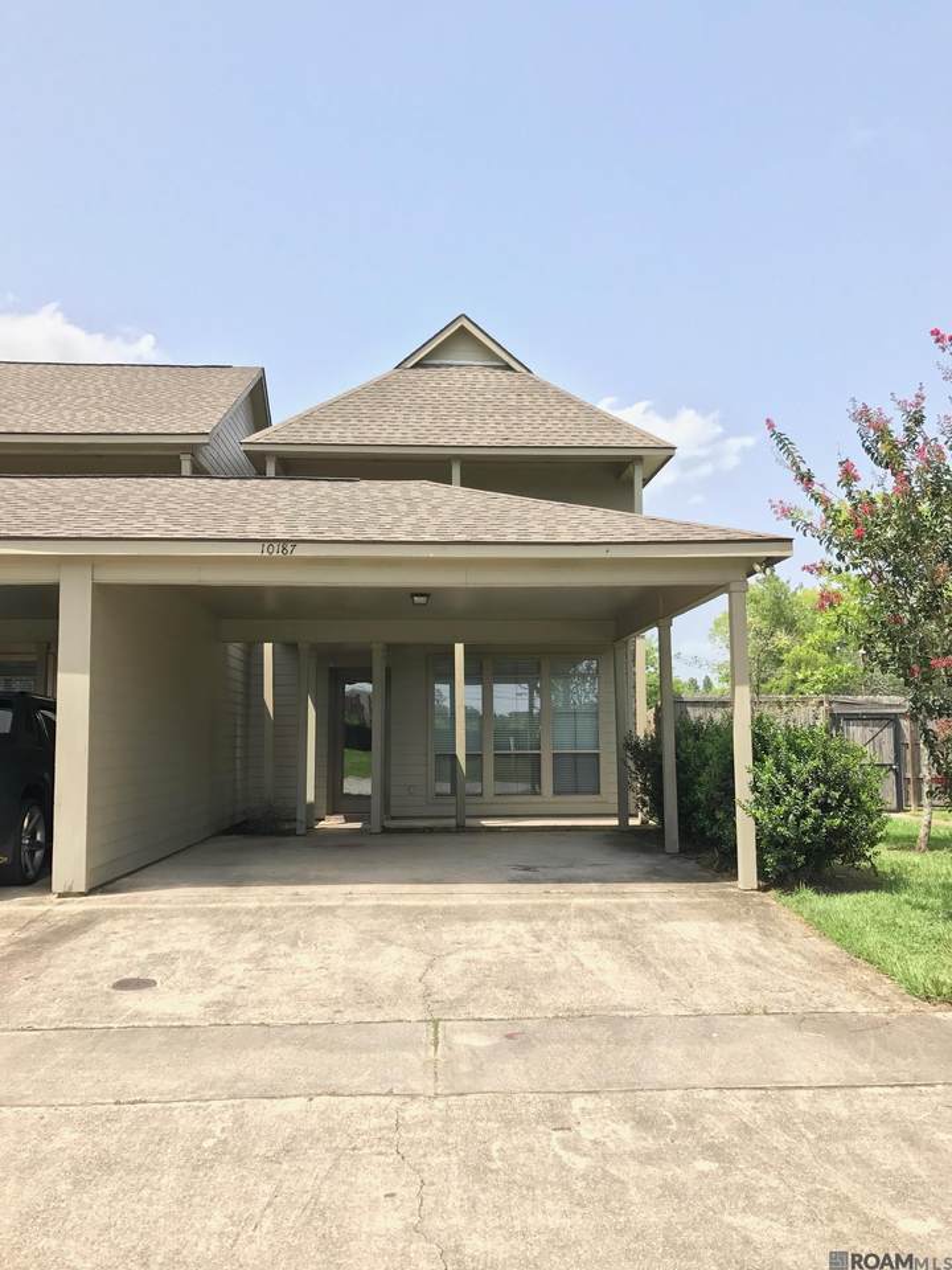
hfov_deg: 49.7
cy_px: 635
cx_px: 476
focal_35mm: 28
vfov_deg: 63.4
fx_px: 1027
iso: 20
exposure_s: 1/1088
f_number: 1.8
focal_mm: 3.99
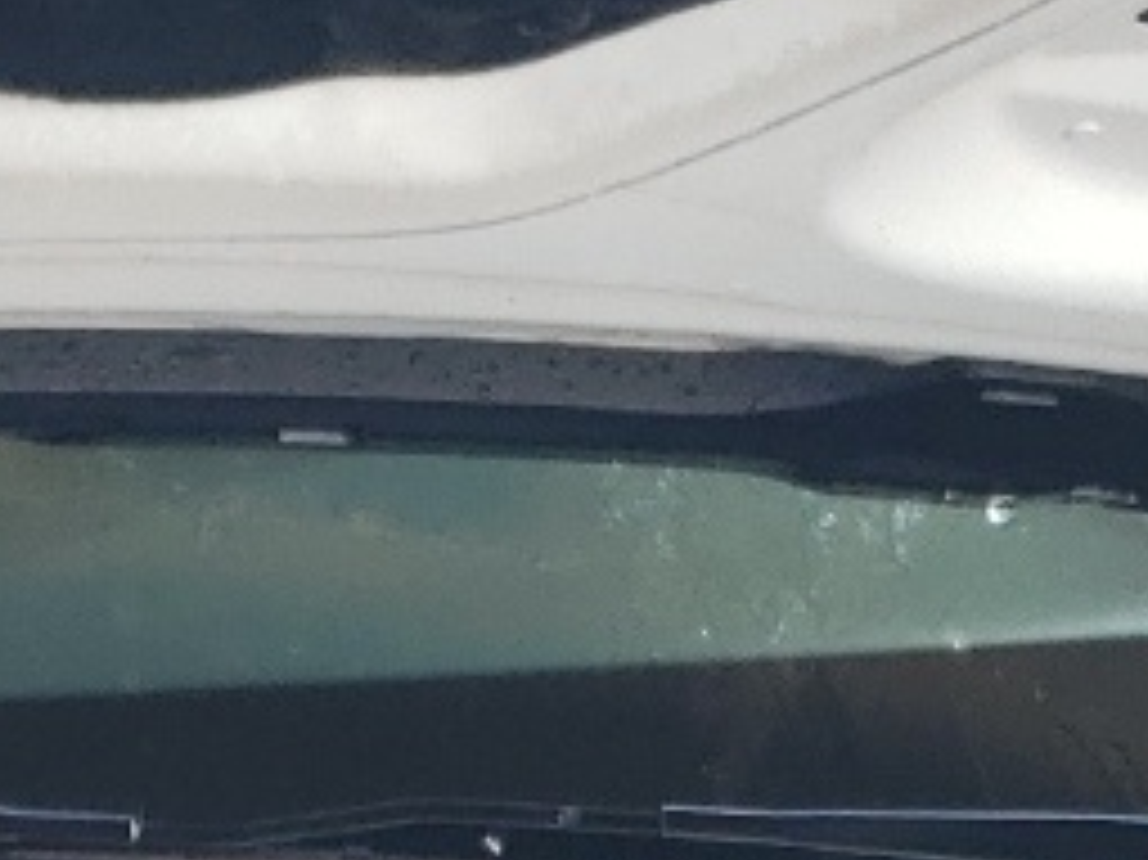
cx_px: -351
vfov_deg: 8.1
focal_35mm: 163
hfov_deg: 11.8
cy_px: 2368
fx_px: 5403
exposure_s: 1/286
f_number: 1.5
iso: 50
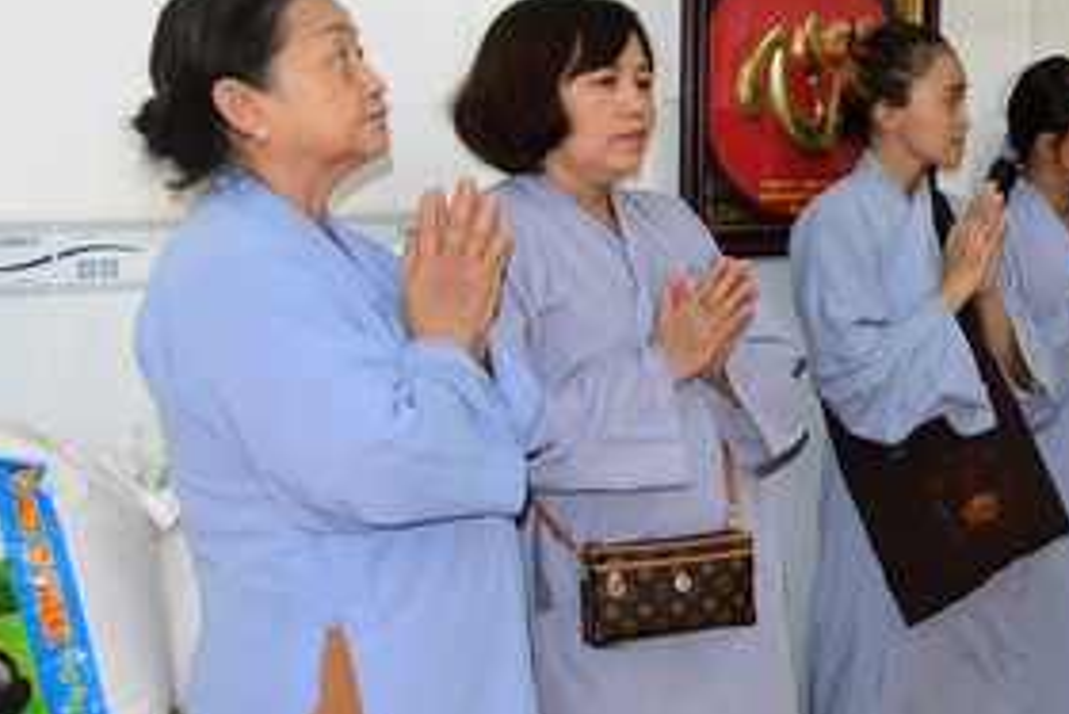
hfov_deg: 28.9
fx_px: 1931
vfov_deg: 20.9
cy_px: 229
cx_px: 1084
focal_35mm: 65
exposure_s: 1/100
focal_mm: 28
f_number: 4
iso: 500
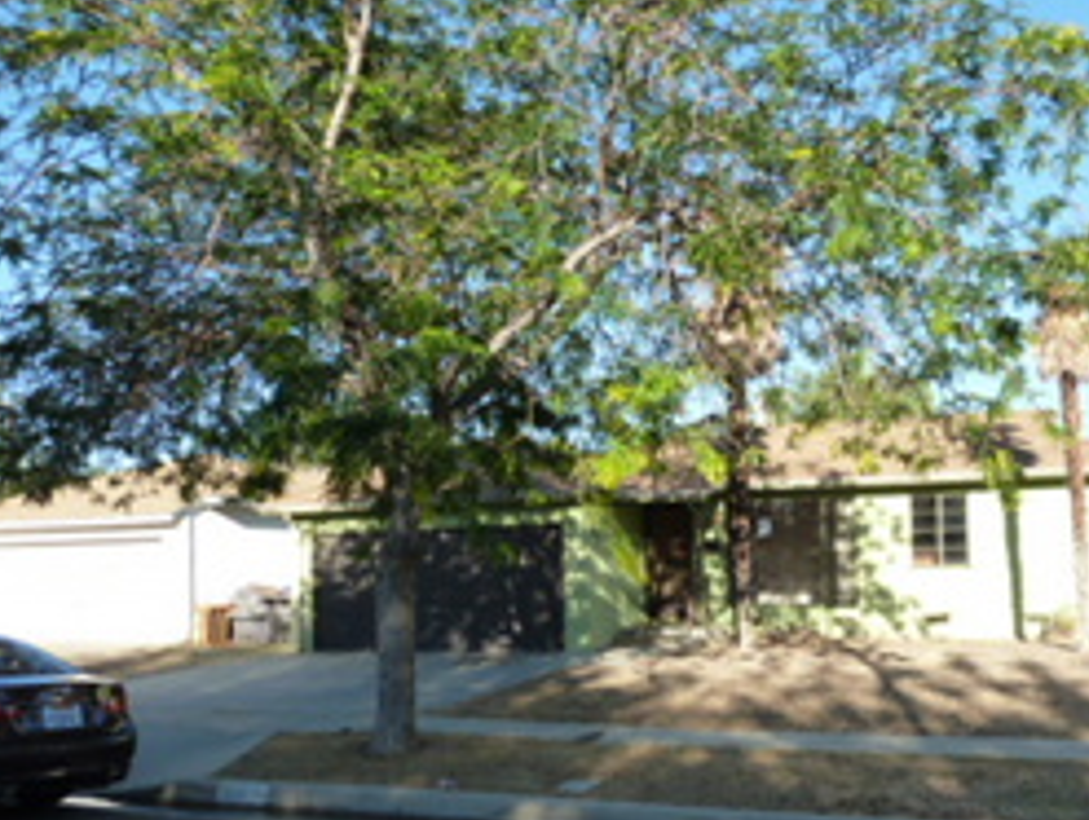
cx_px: 657
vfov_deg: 40.4
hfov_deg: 52.2
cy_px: 533
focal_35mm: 35
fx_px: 1103
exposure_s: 1/250
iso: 125
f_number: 4
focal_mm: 4.1
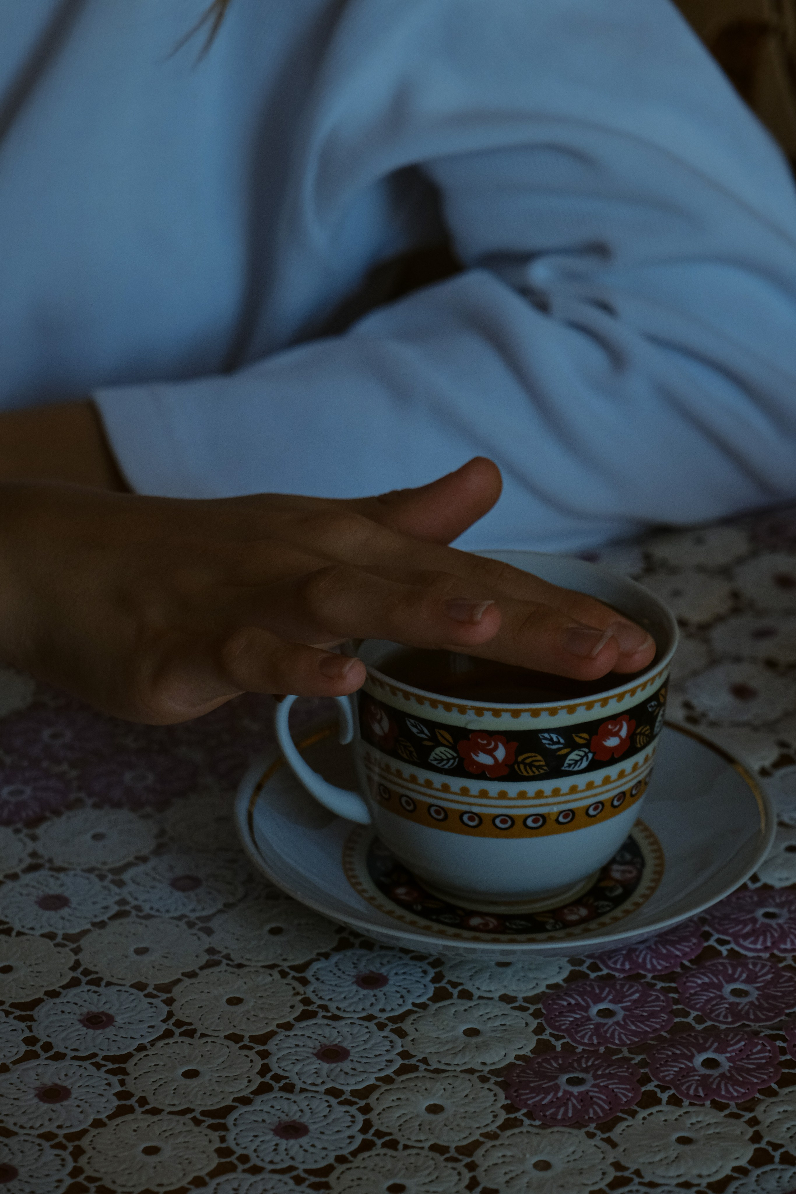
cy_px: 597
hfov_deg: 11.4
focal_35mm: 120
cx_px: 398
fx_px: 3980
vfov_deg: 17.1
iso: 1600
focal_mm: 80
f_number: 5
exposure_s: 1/125
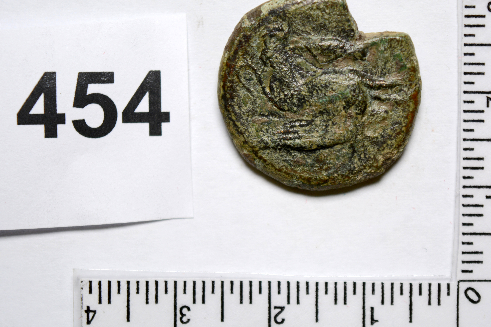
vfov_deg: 12.6
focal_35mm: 109
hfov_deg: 18.8
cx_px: 282
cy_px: 163
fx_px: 1482
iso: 200
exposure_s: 1/80
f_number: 5.6
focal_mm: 55
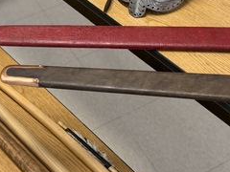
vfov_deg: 18.2
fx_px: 532
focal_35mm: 80
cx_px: 124
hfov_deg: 24.4
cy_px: 24
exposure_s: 1/60
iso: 125
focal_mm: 6.76
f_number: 1.78
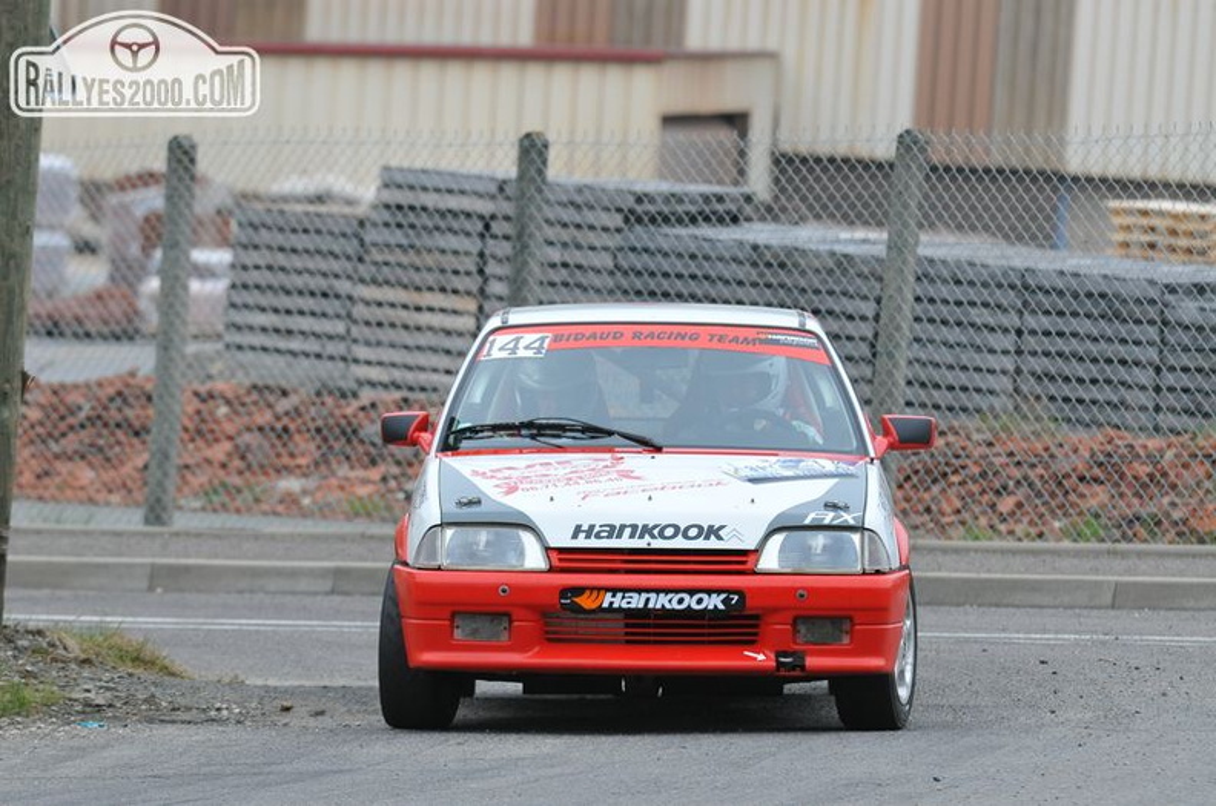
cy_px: 403
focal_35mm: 315
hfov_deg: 6.6
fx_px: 10621
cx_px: 608
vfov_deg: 4.3
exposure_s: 1/800
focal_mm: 210
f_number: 6.3
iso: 800
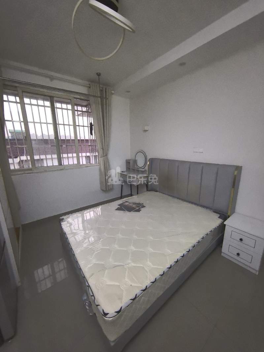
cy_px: 176
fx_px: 132
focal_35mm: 13
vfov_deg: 106.2
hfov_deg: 89.9
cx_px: 132
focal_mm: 1.95
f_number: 2.2
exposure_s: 1/20
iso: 2500
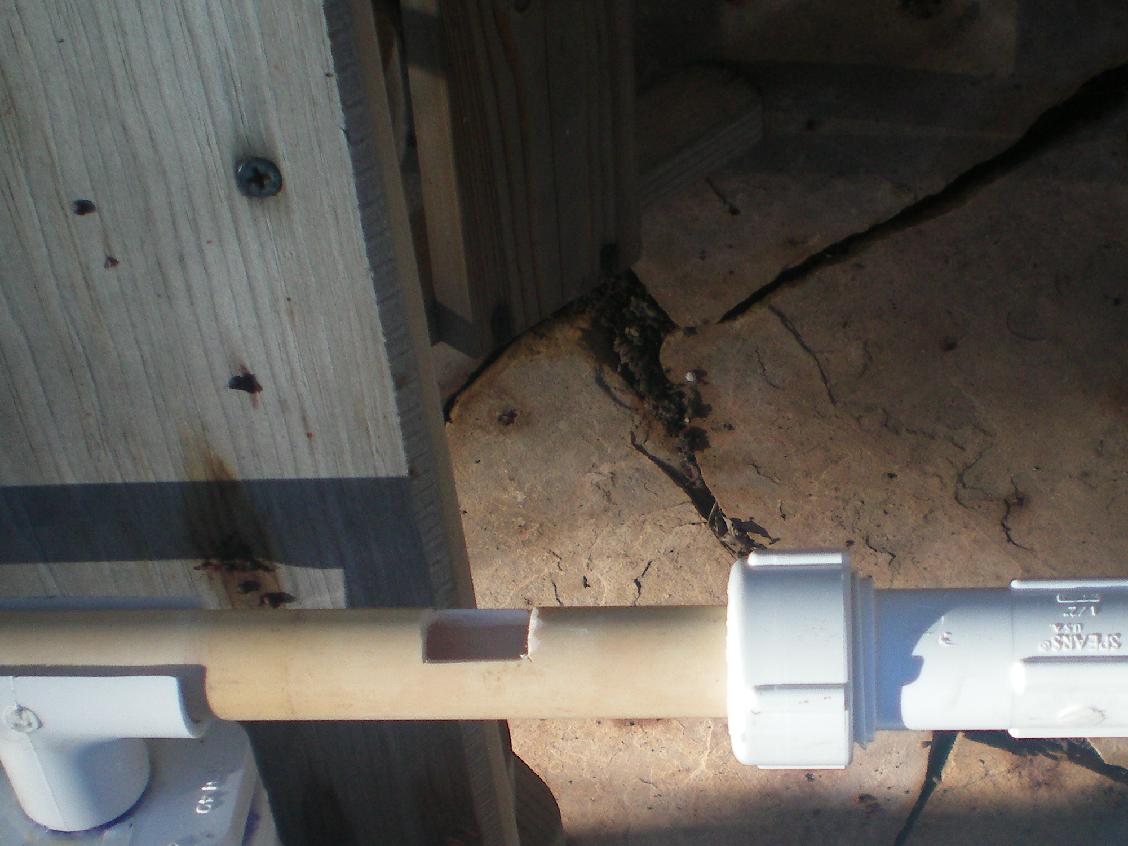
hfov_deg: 31.1
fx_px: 2020
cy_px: 553
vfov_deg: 23.6
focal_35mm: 62
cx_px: 705
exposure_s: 1/500
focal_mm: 6.3
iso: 64
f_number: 3.1
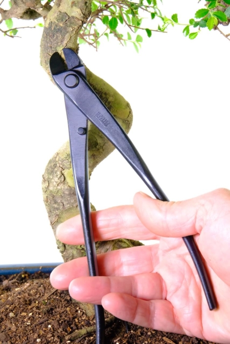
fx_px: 1838
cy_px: 172
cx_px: 115
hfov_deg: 7.2
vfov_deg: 10.7
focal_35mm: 192
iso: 3200
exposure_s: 1/8
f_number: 18
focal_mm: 128
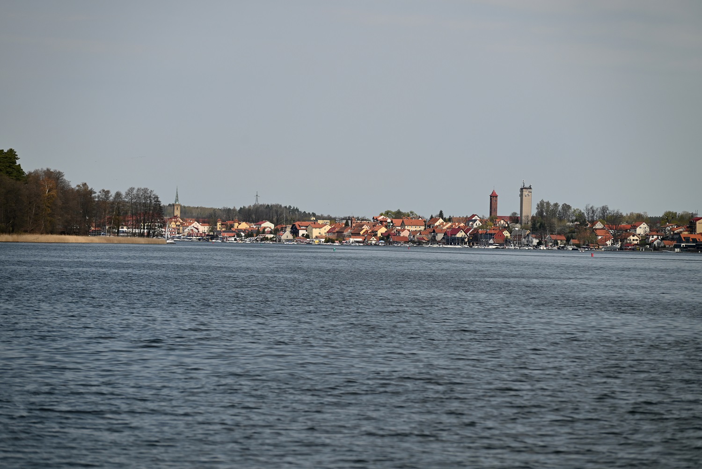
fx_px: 3023
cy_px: 234
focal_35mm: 155
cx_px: 351
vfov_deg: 8.9
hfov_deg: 13.2
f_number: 5.6
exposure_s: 1/1000
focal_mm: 155
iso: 110
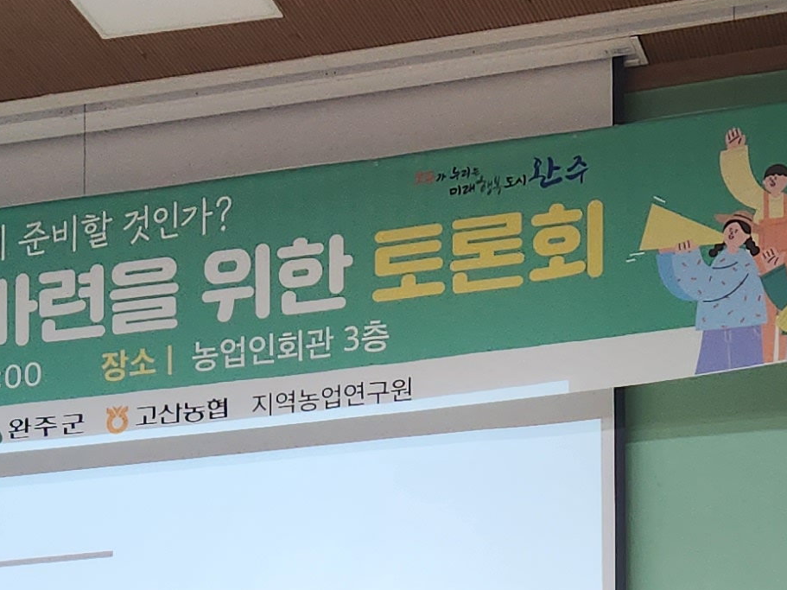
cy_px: 1027
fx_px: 2296
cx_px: 448
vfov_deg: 13.3
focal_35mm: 101
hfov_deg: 19.4
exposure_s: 1/120
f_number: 1.8
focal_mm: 5.4
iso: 200
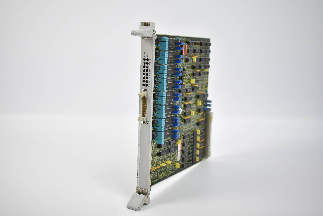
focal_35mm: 45
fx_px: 404
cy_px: 108
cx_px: 162
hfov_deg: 43.6
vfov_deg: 29.9
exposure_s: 1/50
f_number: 4.2
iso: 140
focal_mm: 30
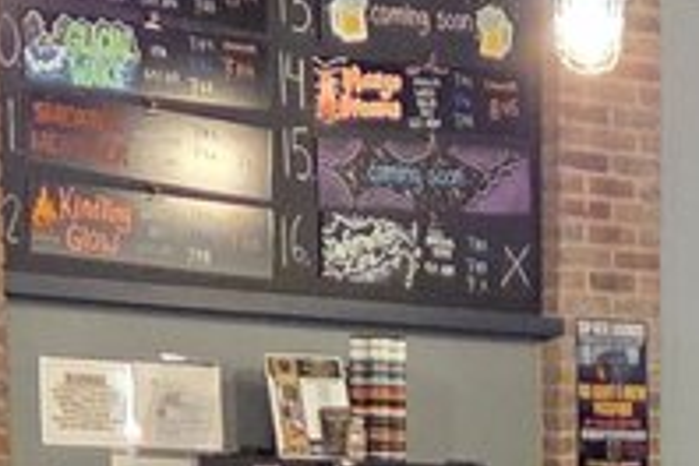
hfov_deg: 11.0
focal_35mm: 183
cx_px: 902
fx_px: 3553
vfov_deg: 7.0
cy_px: 1230
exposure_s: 1/120
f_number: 1.8
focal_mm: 5.4
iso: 2000
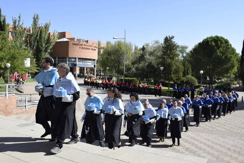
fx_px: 234
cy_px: 82
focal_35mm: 34
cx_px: 122
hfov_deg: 55.1
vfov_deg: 38.3
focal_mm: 23
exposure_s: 1/320
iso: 200
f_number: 9
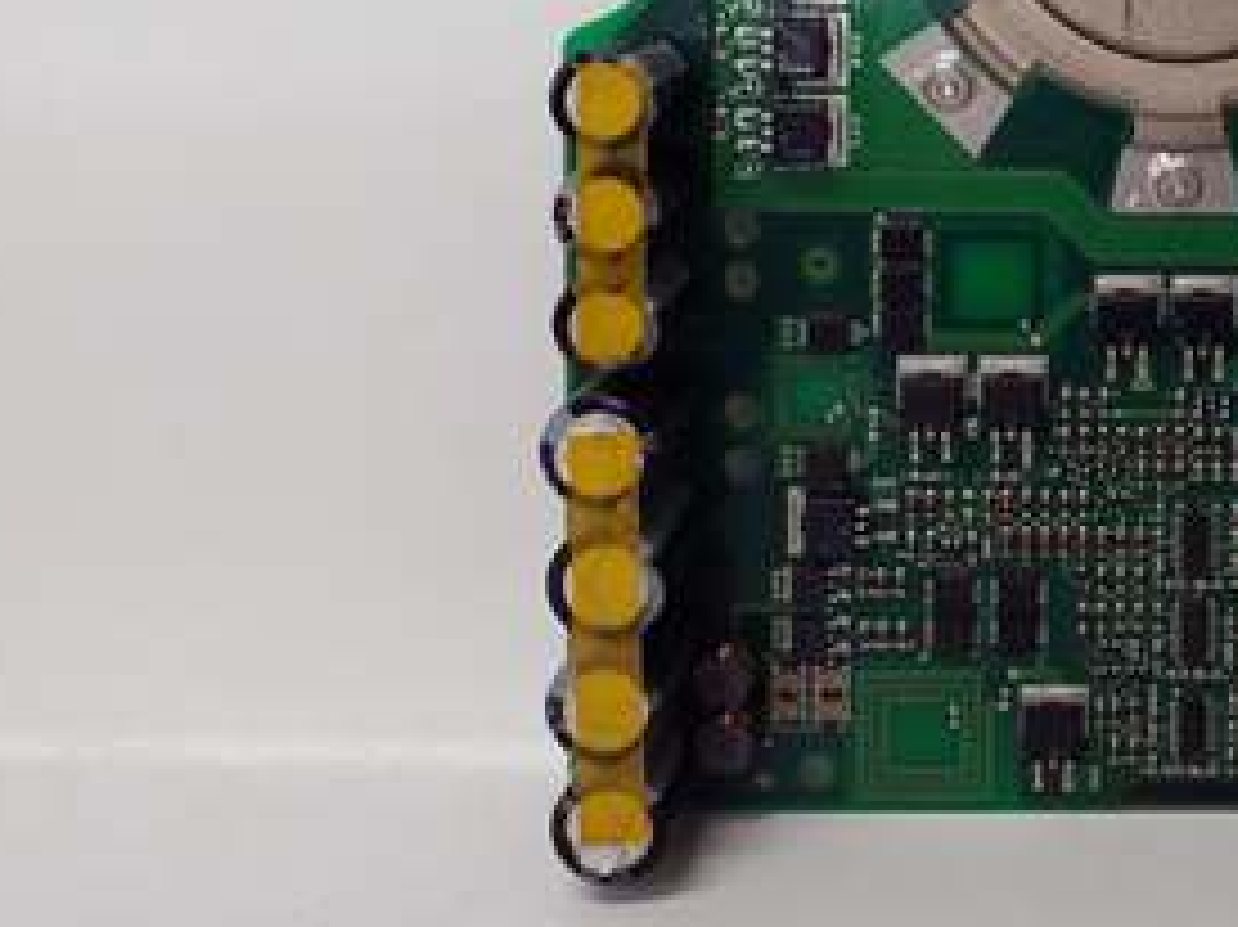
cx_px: 1211
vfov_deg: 24.0
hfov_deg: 30.6
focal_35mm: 59
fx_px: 2109
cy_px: 68
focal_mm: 3.79
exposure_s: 1/33
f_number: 2
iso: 157
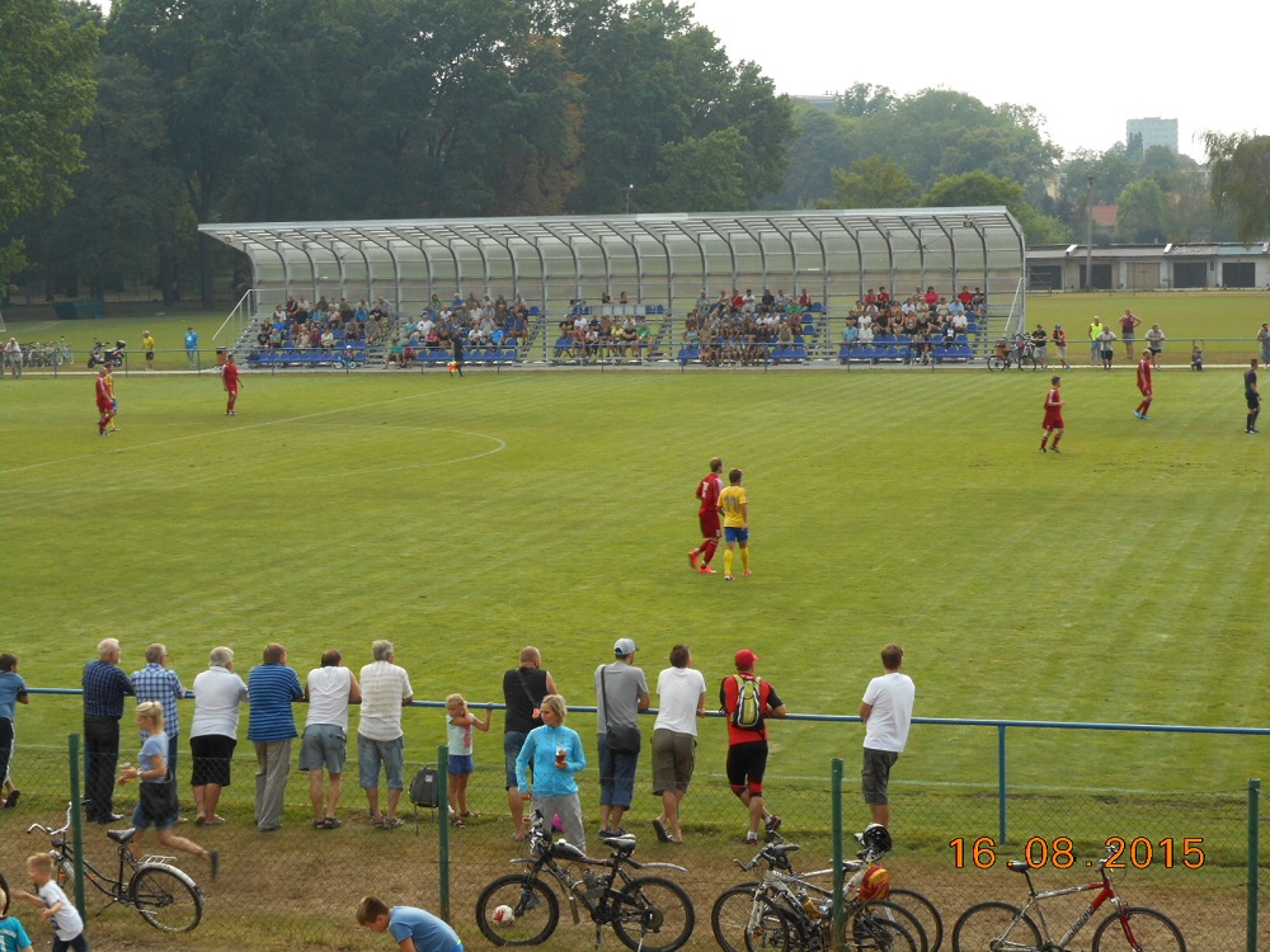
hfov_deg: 25.3
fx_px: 2825
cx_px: 635
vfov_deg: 19.1
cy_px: 476
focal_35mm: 77
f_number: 5.5
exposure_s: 1/60
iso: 80
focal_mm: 13.8
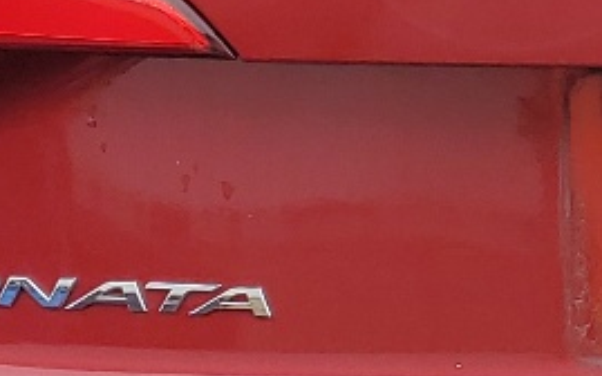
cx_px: 803
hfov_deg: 12.3
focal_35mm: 164
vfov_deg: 8.0
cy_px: 170
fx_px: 2690
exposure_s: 1/769
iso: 50
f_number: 1.5
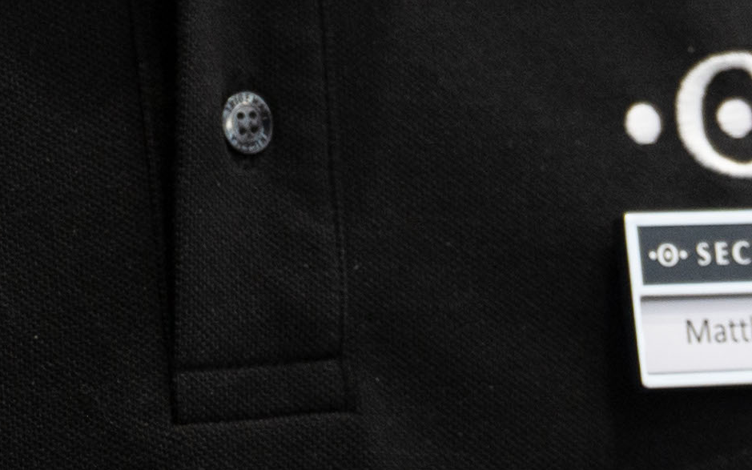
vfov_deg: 2.8
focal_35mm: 459
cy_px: -894
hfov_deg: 4.6
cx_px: 764
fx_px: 9408
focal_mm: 70
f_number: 2.8
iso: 640
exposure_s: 1/200
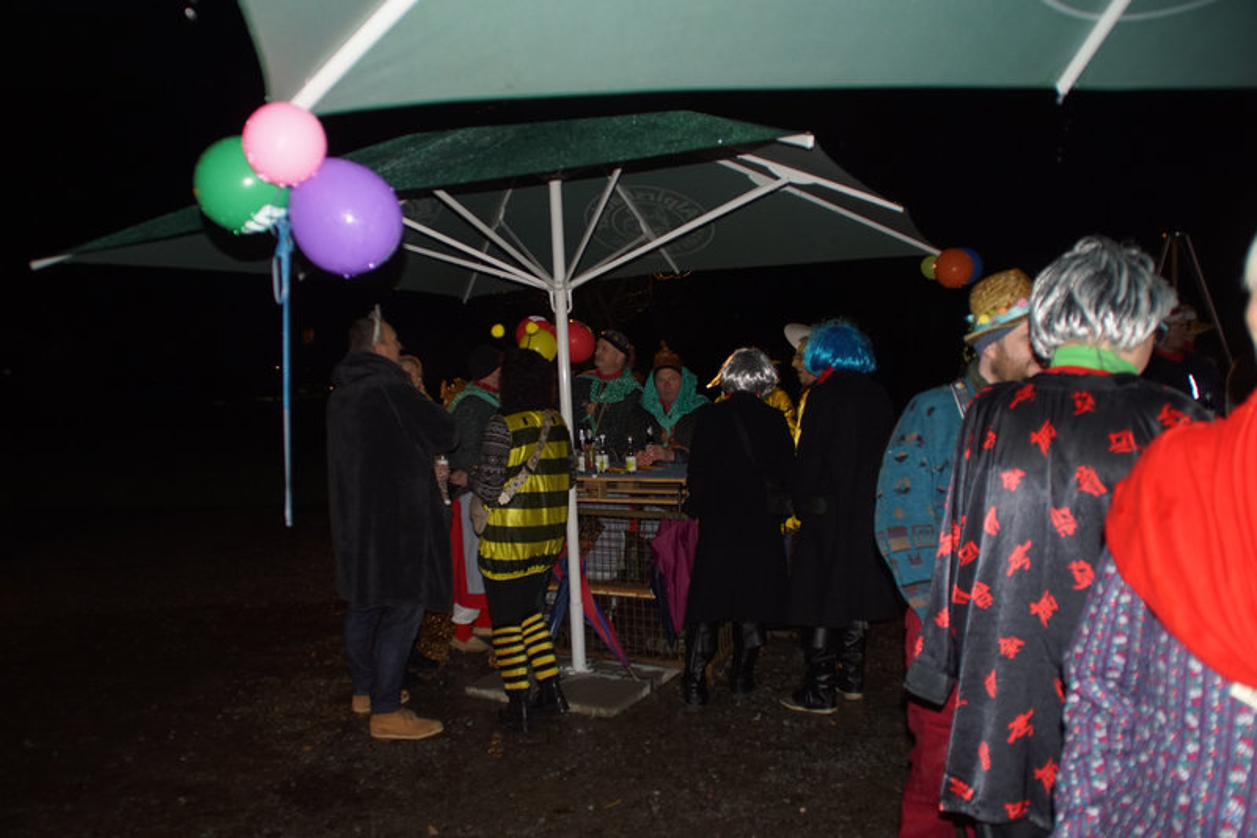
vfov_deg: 47.9
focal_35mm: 27
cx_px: 628
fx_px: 942
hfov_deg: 67.4
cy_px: 419
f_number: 3.5
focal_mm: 18
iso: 800
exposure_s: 1/60
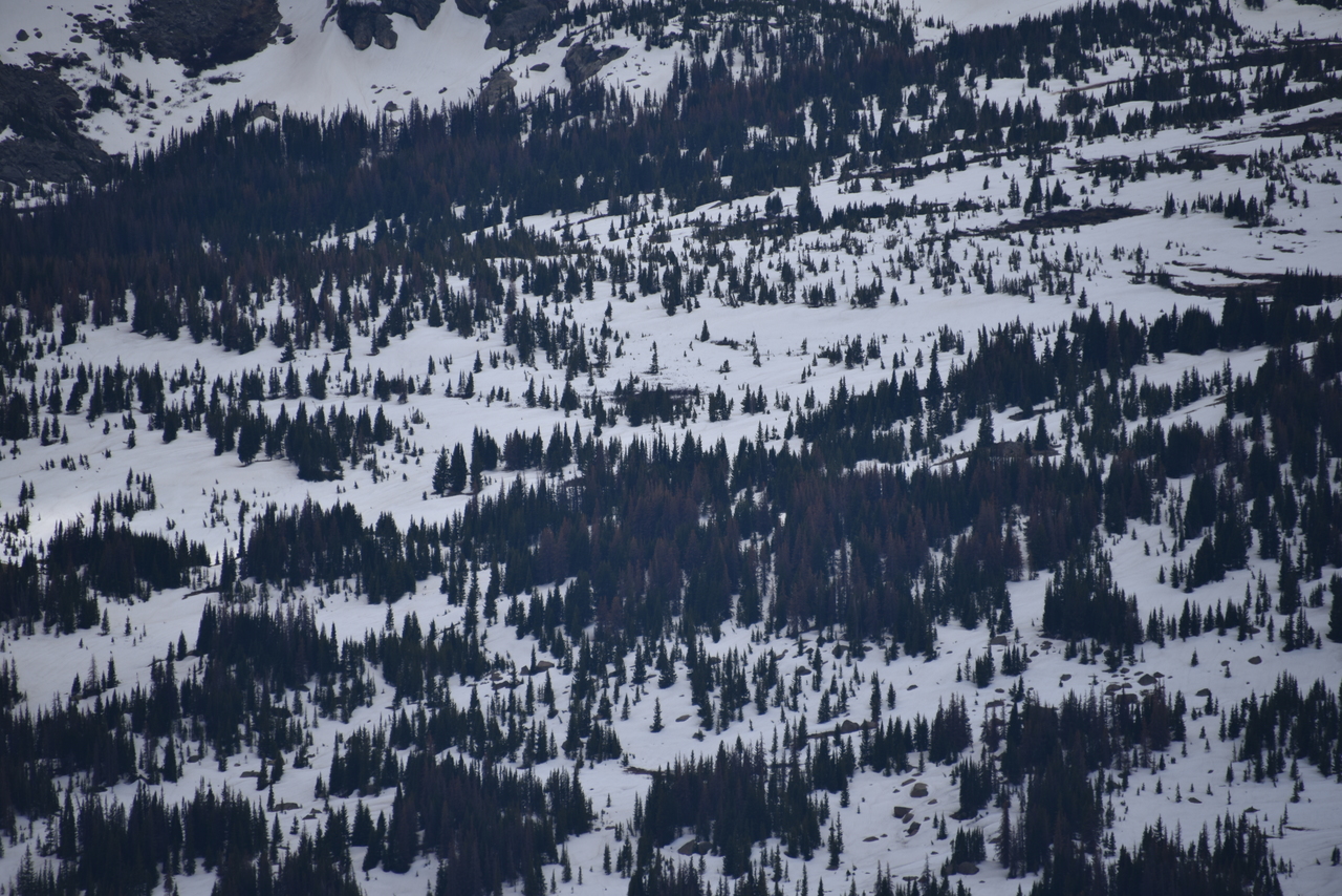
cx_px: 671
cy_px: 448
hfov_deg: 6.9
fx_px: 11185
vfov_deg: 4.6
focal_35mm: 300
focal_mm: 300
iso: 100
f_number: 5.6
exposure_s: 1/640
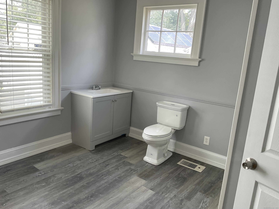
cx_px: 140
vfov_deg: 48.2
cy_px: 104
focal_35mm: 29
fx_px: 234
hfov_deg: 61.7
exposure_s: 1/120
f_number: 1.8
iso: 40
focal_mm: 3
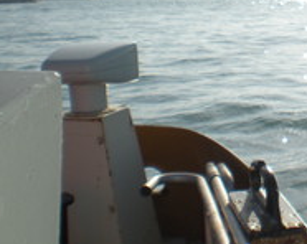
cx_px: 345
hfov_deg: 20.3
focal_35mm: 90
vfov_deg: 16.8
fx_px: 816
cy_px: 33
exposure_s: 1/1000
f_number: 4.6
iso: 64
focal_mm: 6.3
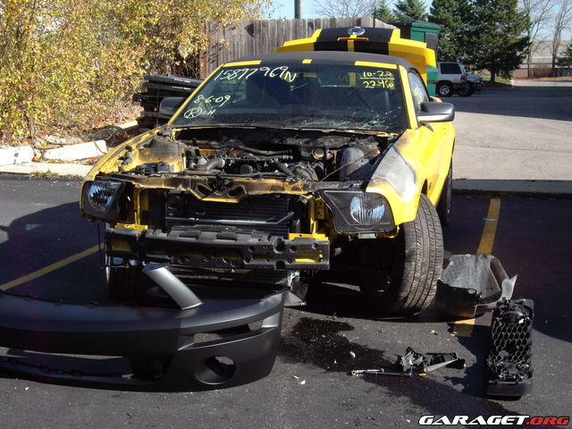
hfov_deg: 34.9
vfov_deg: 26.6
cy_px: 214
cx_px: 286
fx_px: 909
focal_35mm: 55
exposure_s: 1/200
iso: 64
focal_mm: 9
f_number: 5.2
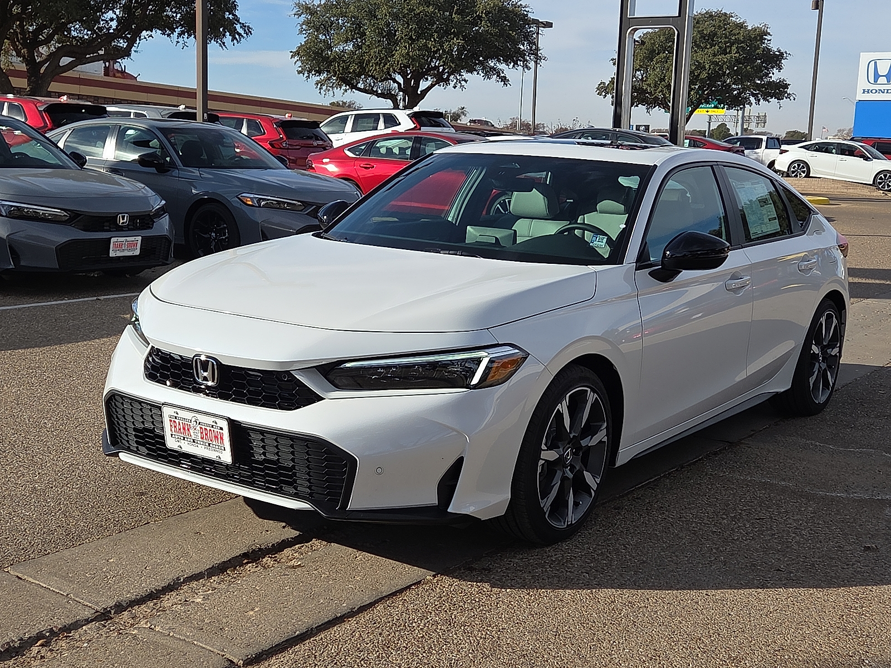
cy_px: 334
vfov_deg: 32.2
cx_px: 446
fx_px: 1158
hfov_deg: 42.1
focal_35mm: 45
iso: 77
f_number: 1.8
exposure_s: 1/10000
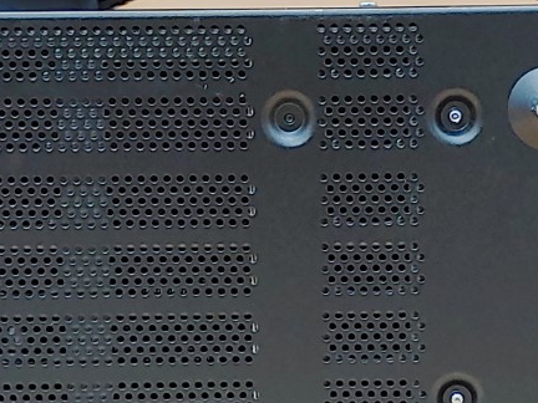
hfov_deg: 16.4
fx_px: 1865
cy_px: 300
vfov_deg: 12.3
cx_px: 345
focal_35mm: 120
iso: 50
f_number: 1.8
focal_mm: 4.36
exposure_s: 1/61
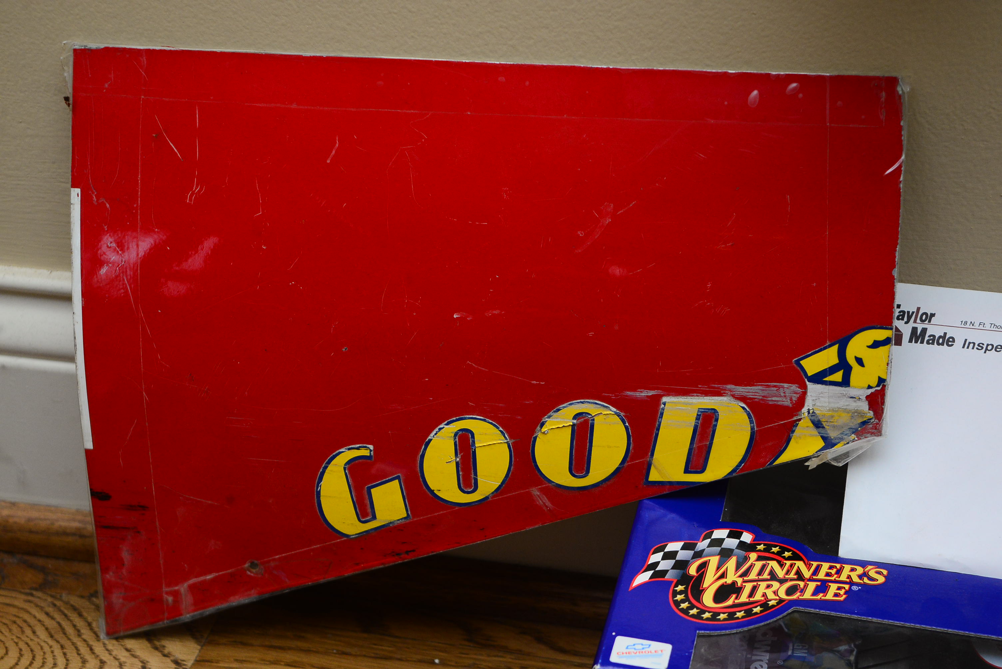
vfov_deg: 20.9
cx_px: 501
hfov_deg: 30.9
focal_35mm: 65
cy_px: 334
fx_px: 1810
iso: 2000
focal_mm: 65
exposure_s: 1/125
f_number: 9
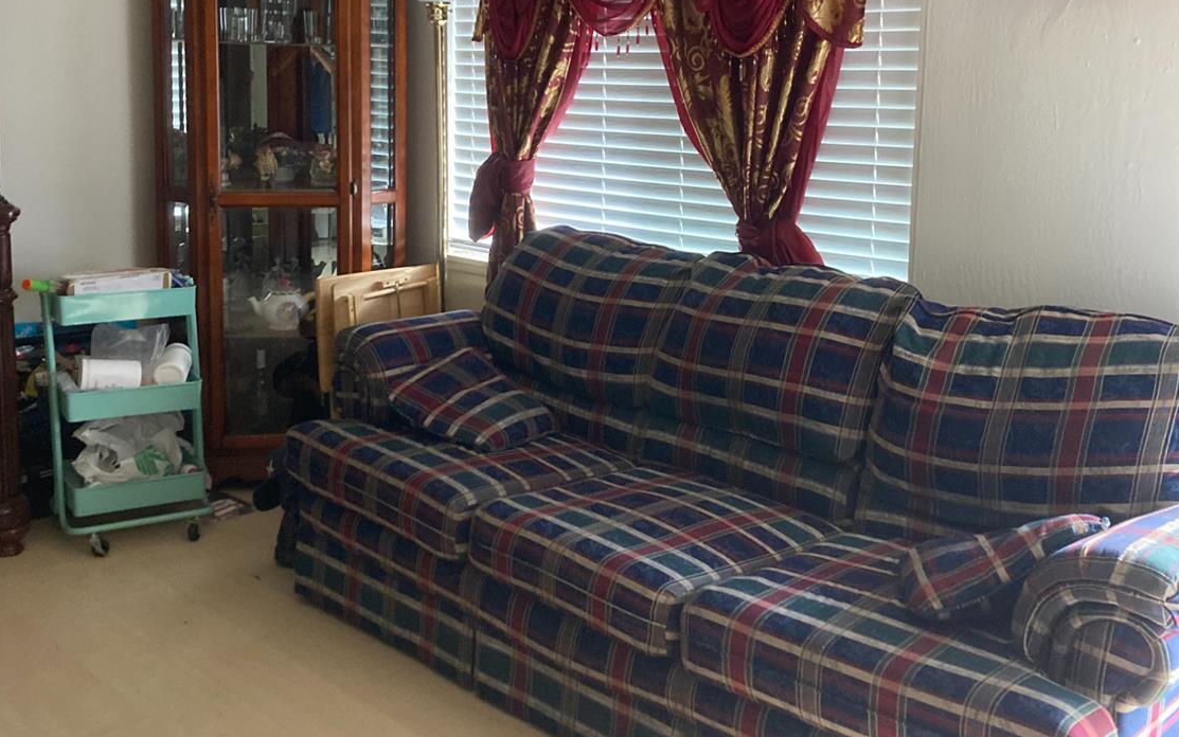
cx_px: 585
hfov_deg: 49.3
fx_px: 1285
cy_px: 260
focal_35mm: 40
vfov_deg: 31.8
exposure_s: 1/60
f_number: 1.8
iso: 320
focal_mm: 3.99
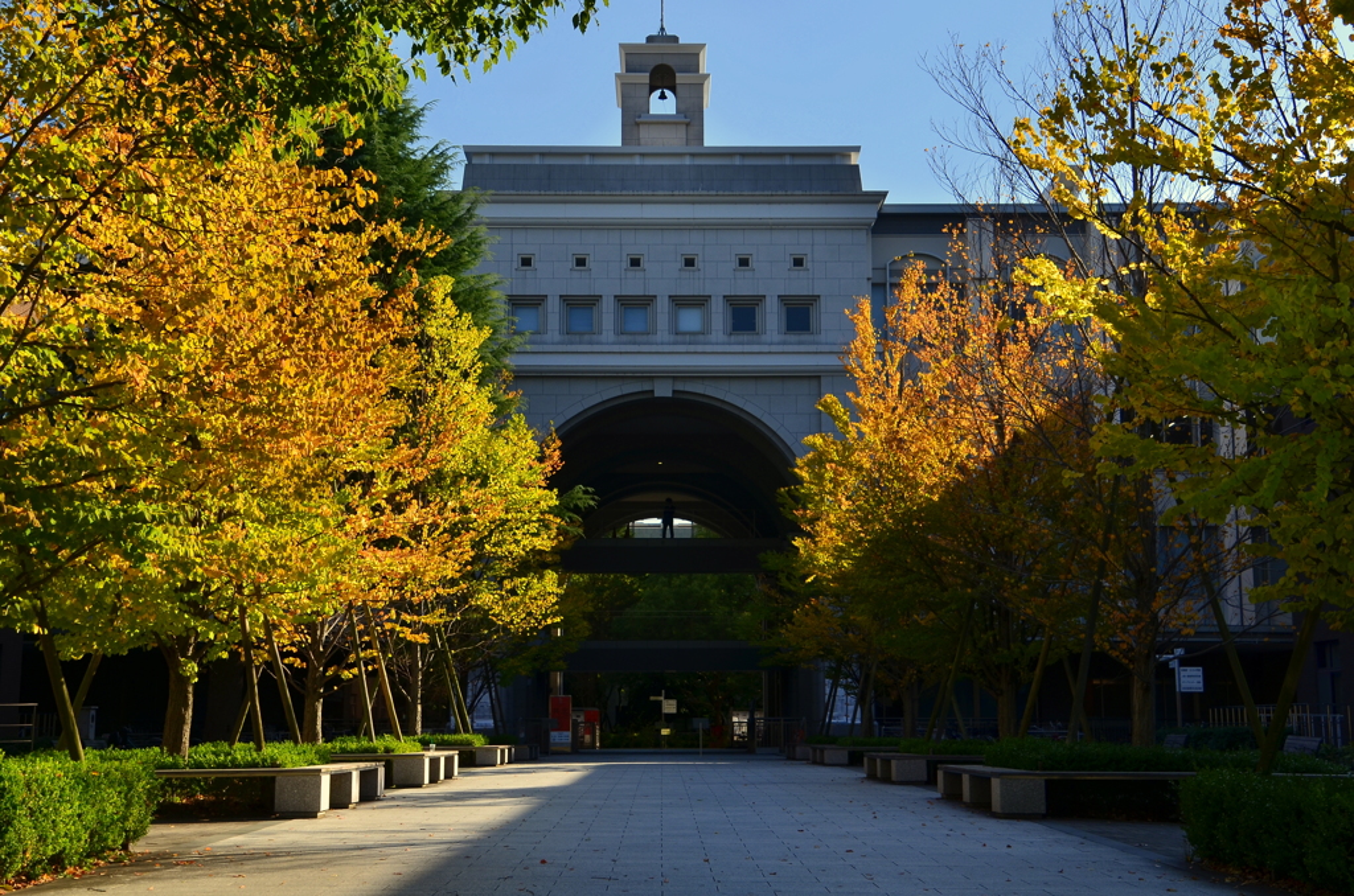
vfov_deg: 27.9
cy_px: 448
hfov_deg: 41.2
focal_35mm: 48
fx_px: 1801
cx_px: 677
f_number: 9
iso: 100
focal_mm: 32
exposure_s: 1/125
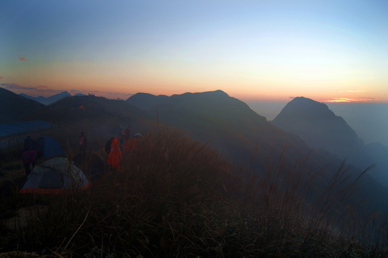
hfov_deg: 67.4
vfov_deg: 47.8
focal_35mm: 27
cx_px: 194
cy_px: 129
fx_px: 291
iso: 160
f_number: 4
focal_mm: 18
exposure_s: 1/160
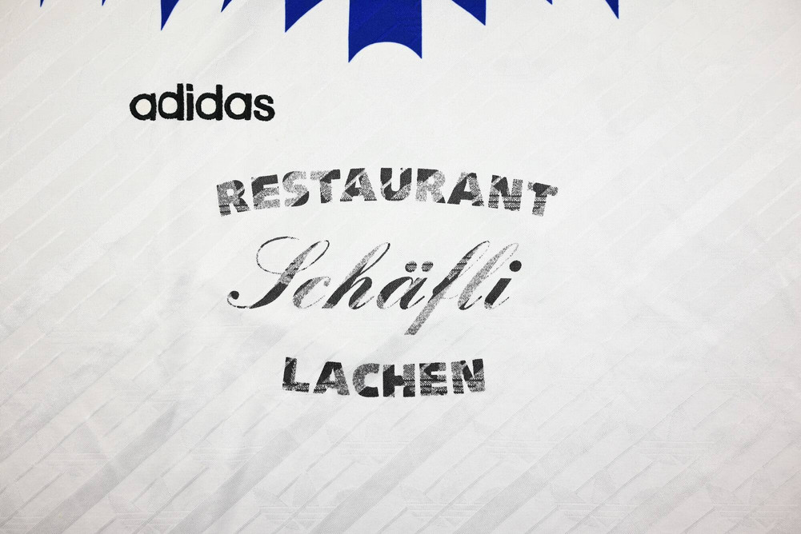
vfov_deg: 53.2
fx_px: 534
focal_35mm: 24
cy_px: 267
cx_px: 400
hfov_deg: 73.7
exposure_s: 1/125
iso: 200
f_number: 5
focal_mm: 24
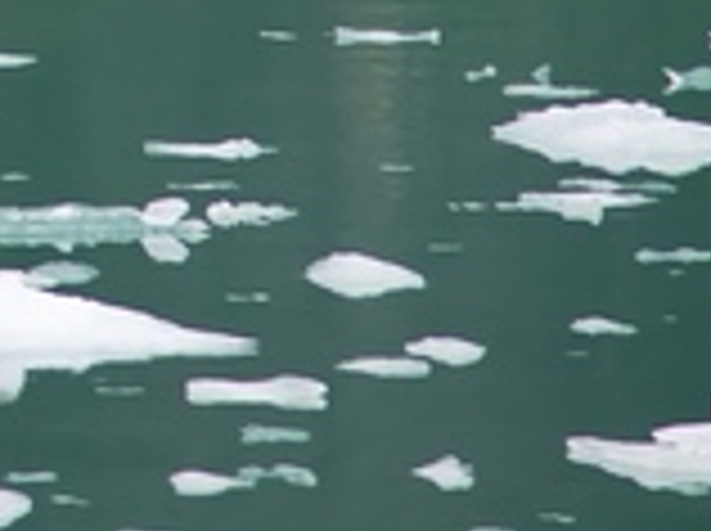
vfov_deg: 1.6
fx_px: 19196
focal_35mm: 936
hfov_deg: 2.1
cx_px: -963
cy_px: -932
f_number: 4.5
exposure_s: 1/250
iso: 100
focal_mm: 120
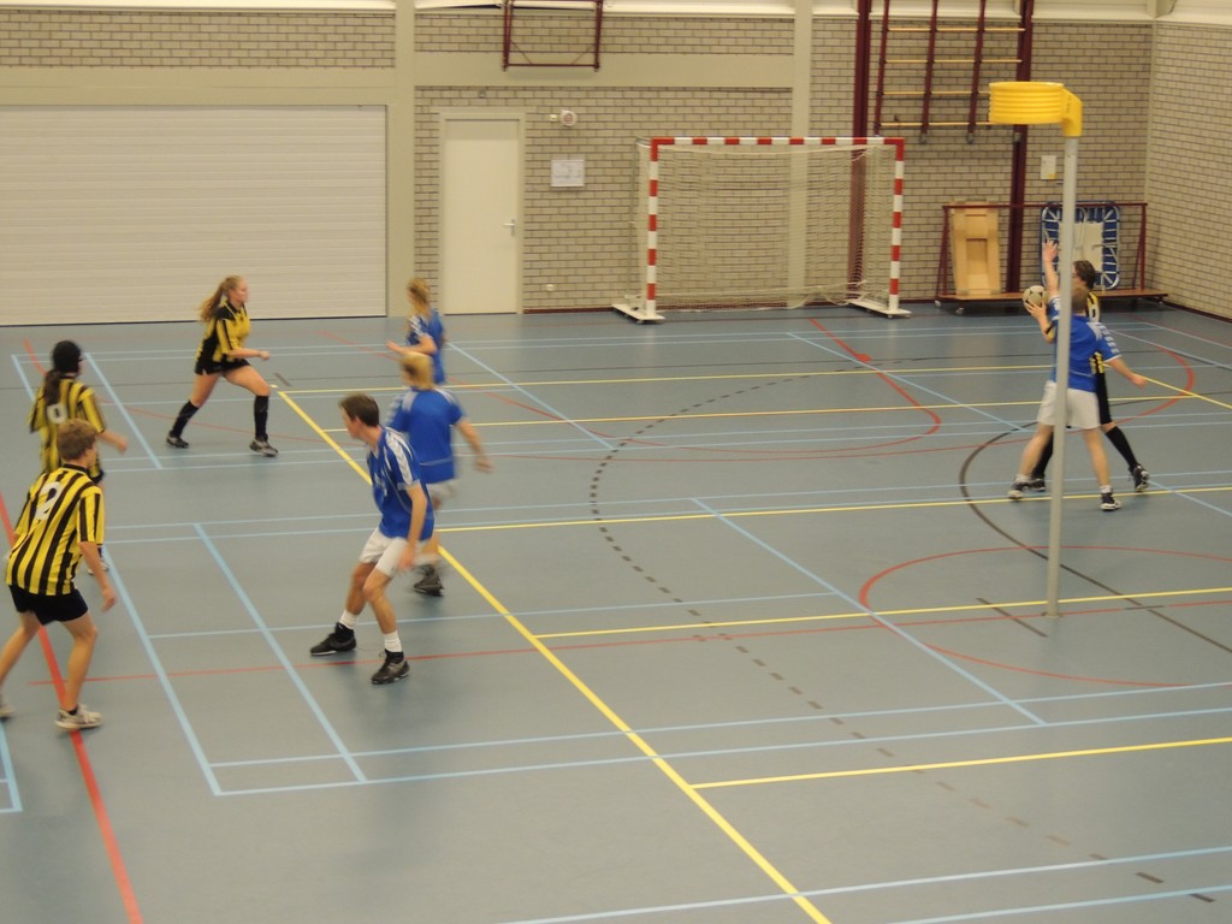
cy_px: 462
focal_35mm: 70
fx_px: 2491
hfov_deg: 27.8
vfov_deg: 21.0
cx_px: 616
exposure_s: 1/30
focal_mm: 12.4
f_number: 3.9
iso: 400
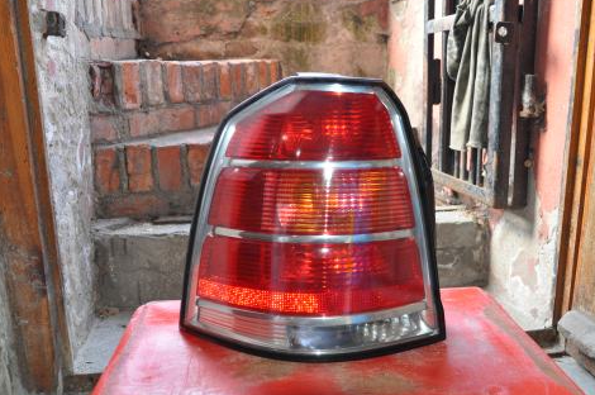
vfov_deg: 39.3
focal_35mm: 34
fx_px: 553
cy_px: 191
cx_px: 314
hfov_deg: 56.5
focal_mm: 21
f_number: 3.8
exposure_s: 1/80
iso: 800
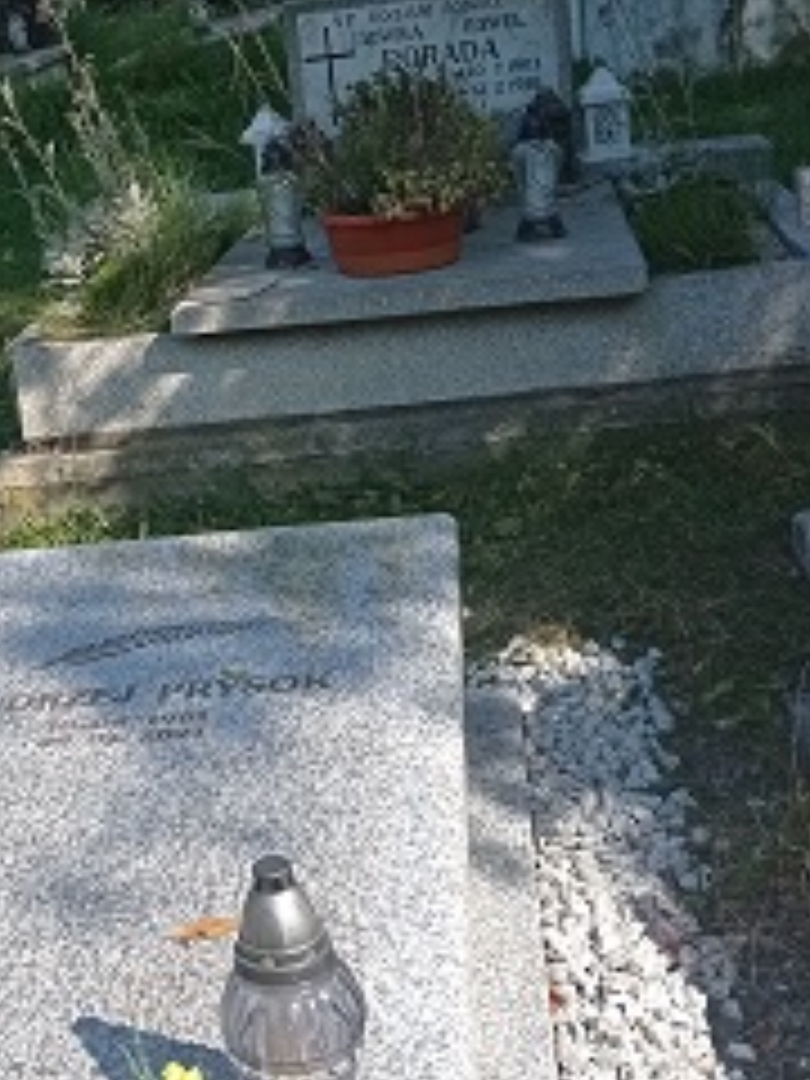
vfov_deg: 28.9
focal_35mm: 67
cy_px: 472
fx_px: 2090
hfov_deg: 21.5
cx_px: 86
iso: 105
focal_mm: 4.74
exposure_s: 1/2128
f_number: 1.79
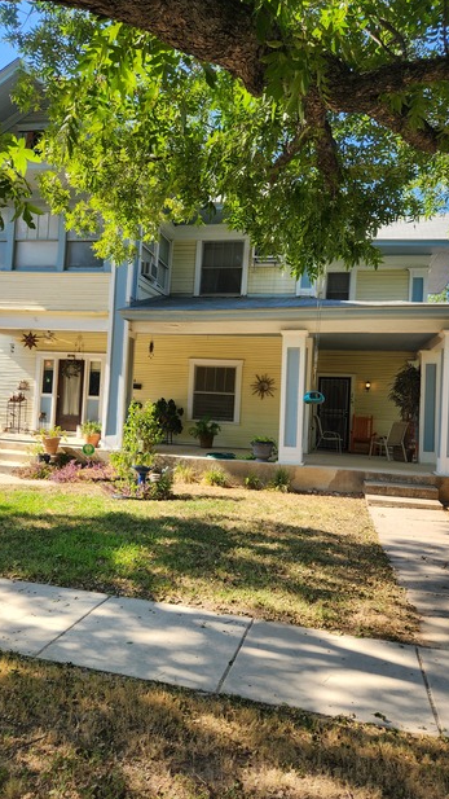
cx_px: 175
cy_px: 408
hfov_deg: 44.1
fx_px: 550
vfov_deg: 71.9
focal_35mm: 26
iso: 20
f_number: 1.8
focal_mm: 5.4
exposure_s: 1/450
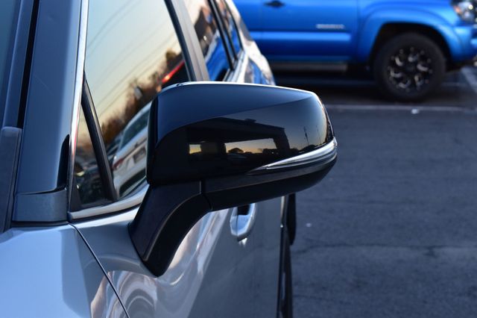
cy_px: 159
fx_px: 1093
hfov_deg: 24.6
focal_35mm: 82
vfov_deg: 16.5
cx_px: 238
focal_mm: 55
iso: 400
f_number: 8
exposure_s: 1/50
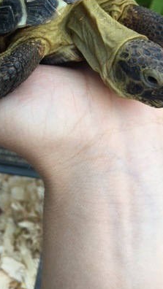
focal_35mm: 51
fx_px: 392
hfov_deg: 23.4
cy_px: 59
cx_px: 51
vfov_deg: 39.1
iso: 25
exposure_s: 1/50
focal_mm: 4.15
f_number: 2.2
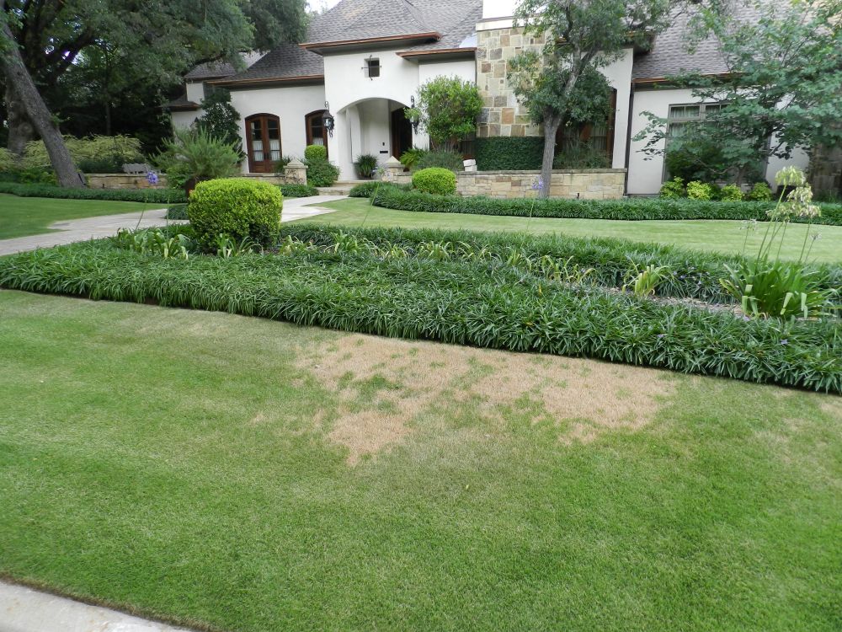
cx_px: 421
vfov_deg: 58.9
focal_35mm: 23
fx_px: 559
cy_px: 316
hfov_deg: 73.9
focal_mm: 4
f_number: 3.4
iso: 160
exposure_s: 1/100
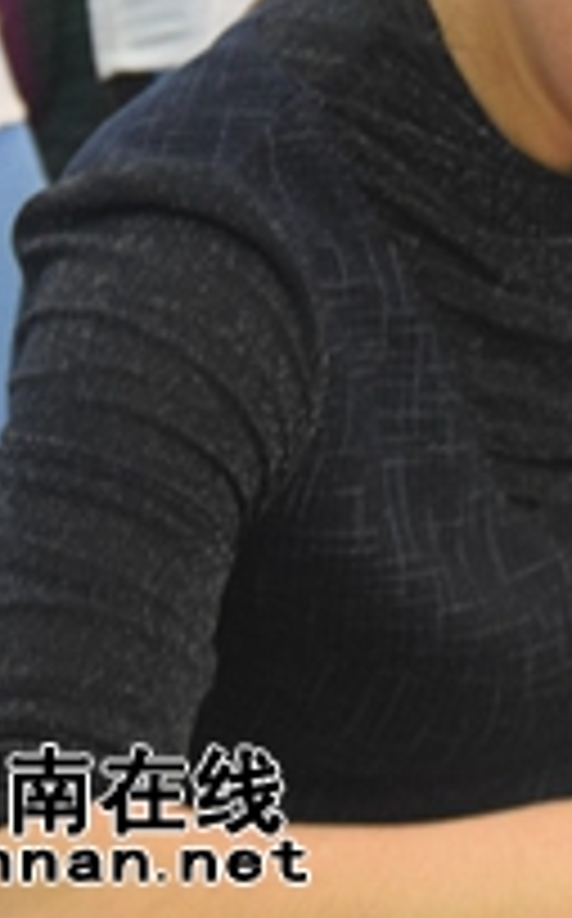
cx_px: 608
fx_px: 3752
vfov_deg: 13.9
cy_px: 214
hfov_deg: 8.7
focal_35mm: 150
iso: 3200
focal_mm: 40
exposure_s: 1/25
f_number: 4.5
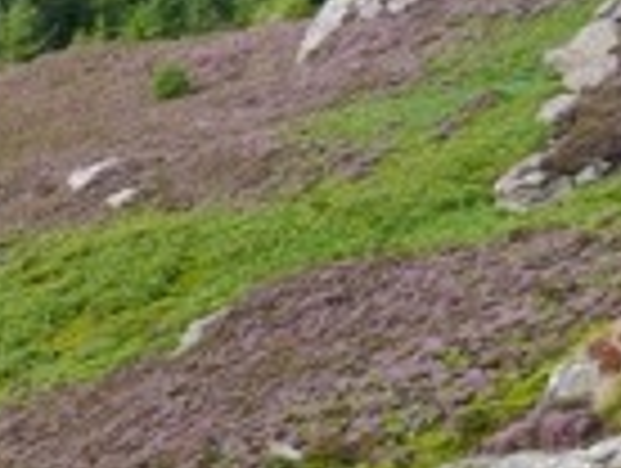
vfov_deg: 11.3
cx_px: -623
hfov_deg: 13.0
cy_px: 432
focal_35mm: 131
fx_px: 2354
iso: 160
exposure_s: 1/200
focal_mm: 14
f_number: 5
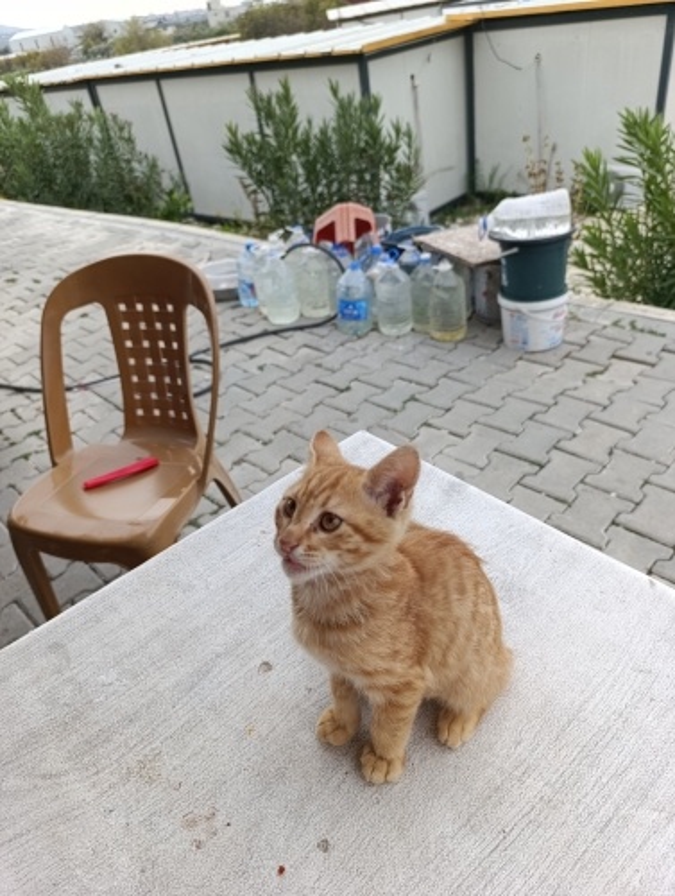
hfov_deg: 59.0
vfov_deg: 73.8
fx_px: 596
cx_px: 338
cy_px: 448
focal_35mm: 23
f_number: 1.6
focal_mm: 6.14
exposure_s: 1/100
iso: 80
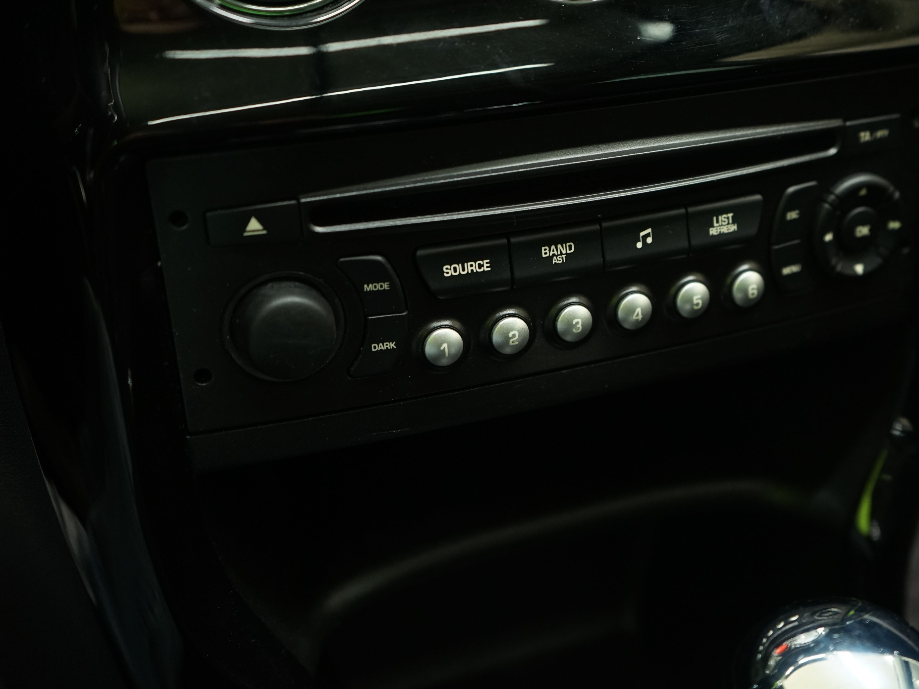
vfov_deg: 32.9
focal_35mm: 44
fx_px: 1168
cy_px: 317
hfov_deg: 42.6
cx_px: 574
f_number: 4
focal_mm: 36
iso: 1000
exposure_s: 1/15
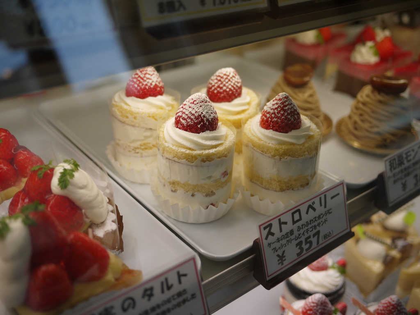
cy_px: 158
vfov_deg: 36.0
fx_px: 485
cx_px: 210
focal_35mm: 40
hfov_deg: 46.8
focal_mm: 20
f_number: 1.8
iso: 100
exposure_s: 1/800
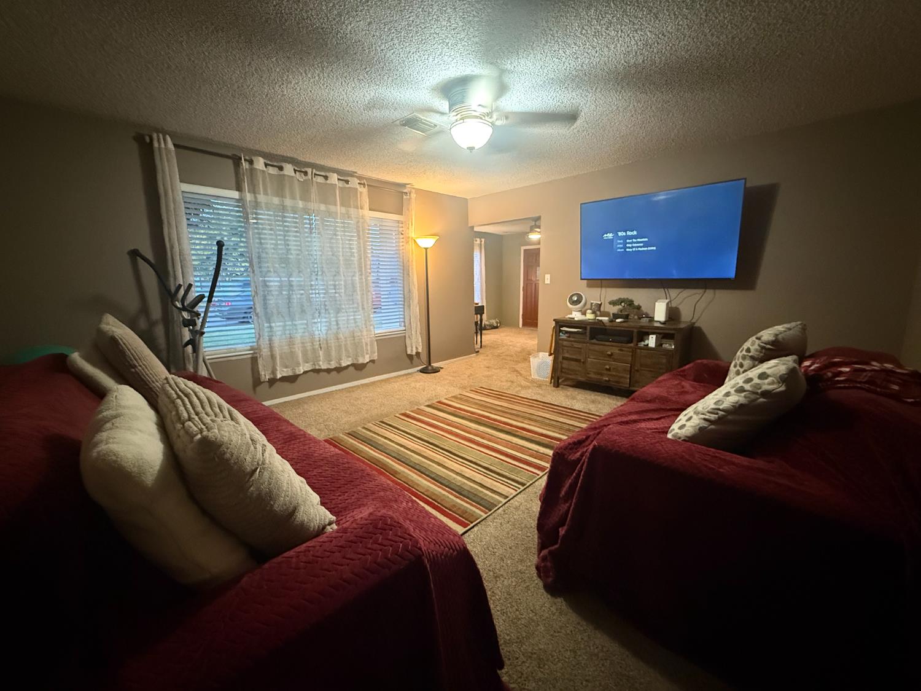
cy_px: 346
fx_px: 372
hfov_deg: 102.1
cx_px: 460
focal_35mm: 14
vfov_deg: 85.7
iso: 1000
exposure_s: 1/40
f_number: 2.2
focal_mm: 2.22
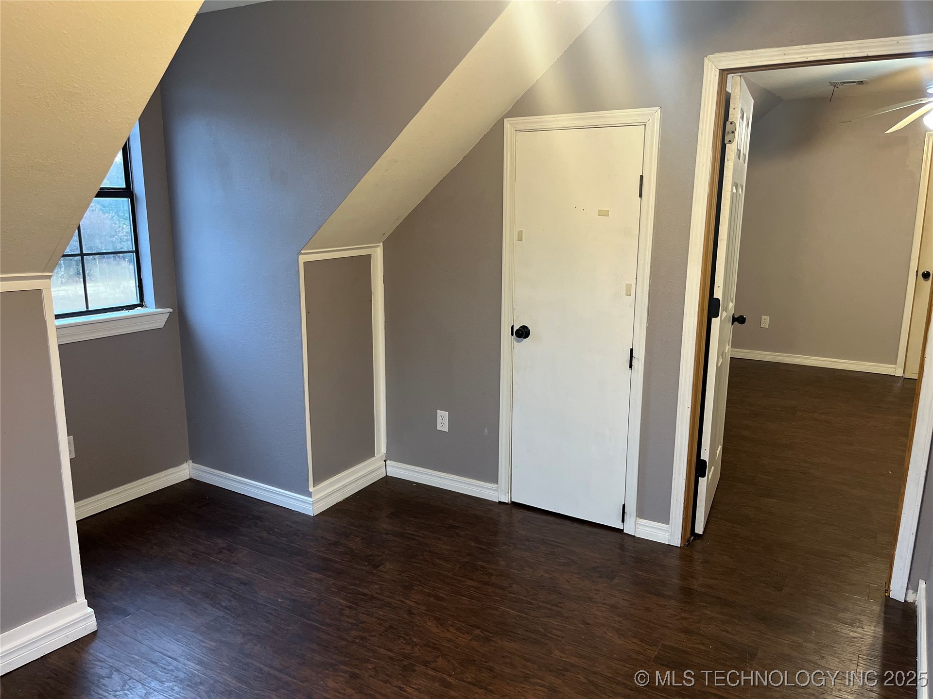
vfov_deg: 53.1
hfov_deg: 67.3
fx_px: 701
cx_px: 466
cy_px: 350
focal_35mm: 26
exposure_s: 1/60
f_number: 1.6
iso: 200
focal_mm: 5.1
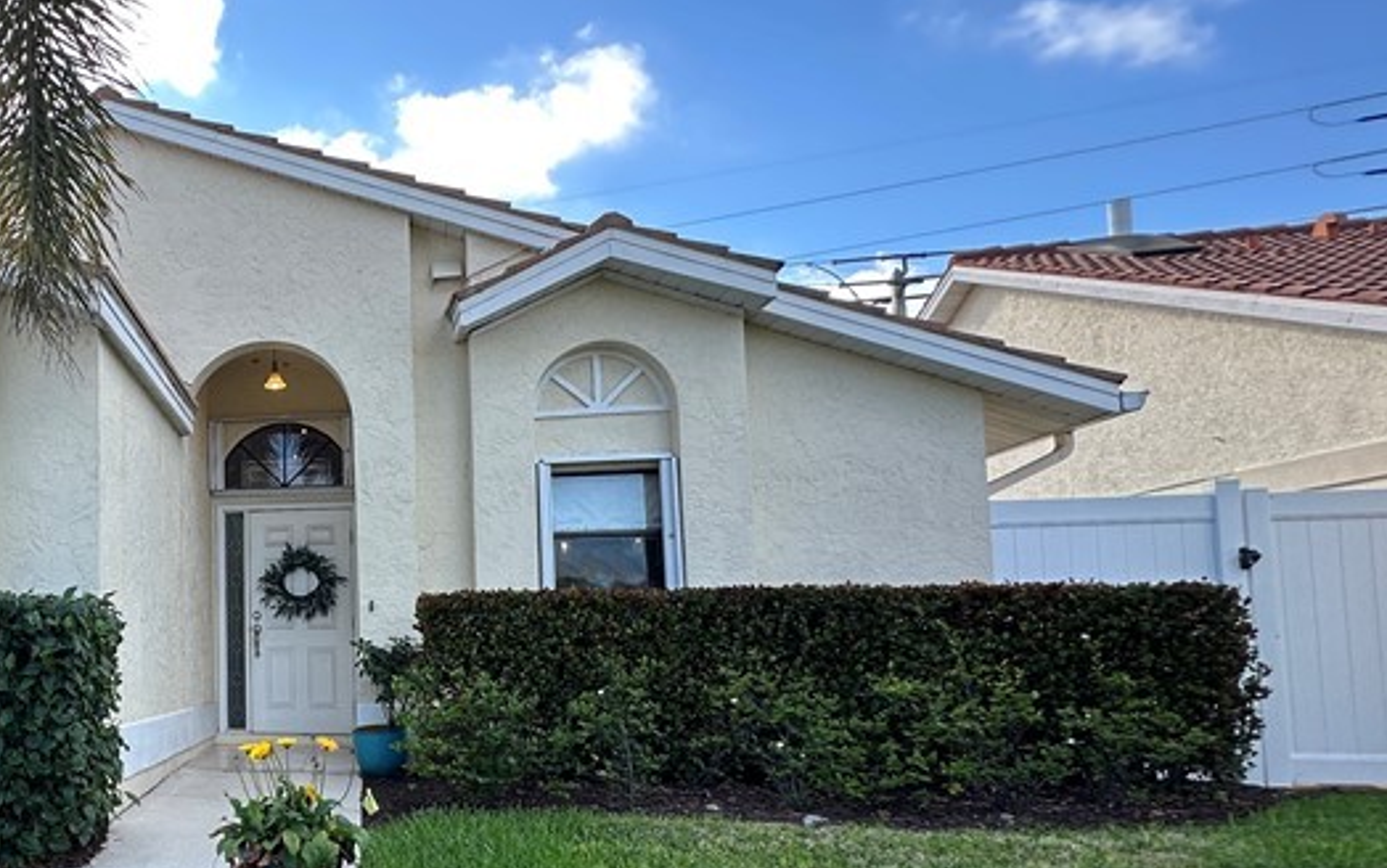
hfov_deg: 54.6
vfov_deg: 42.5
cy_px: 587
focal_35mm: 29
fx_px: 1097
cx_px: 95
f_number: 2.2
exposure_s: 1/306
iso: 40
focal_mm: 2.22
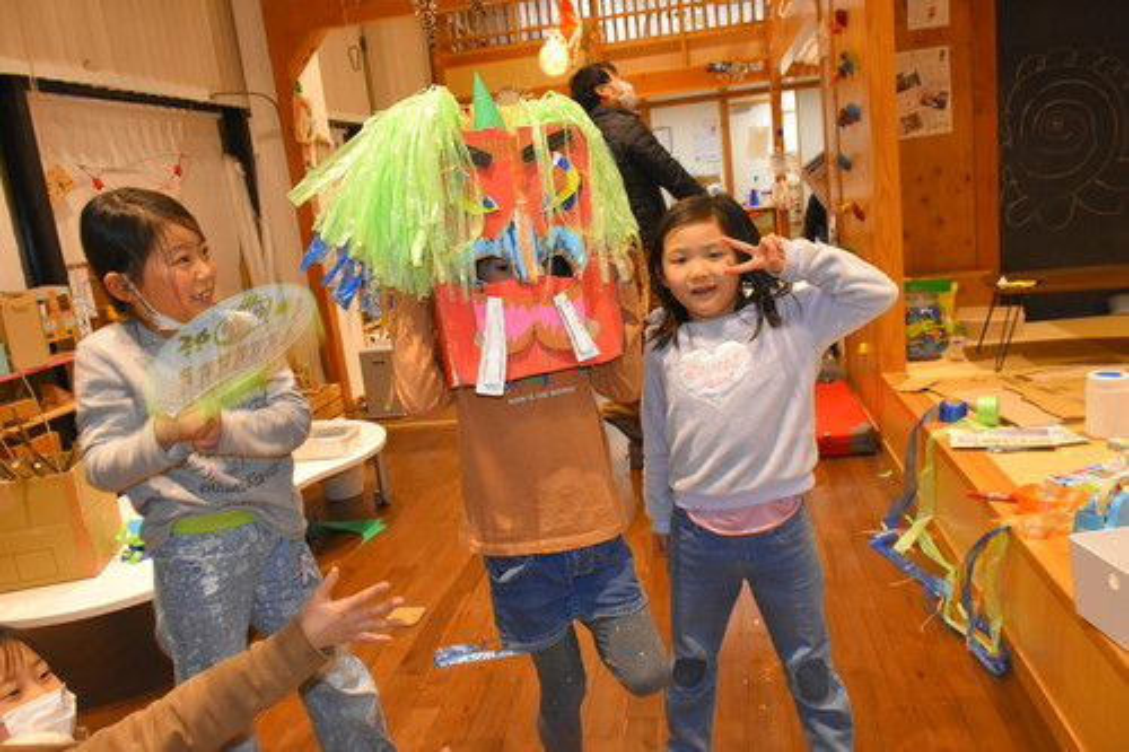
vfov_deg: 47.9
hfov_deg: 67.4
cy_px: 376
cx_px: 564
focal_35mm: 27
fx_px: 846
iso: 2500
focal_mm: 18
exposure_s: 1/80
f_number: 6.3
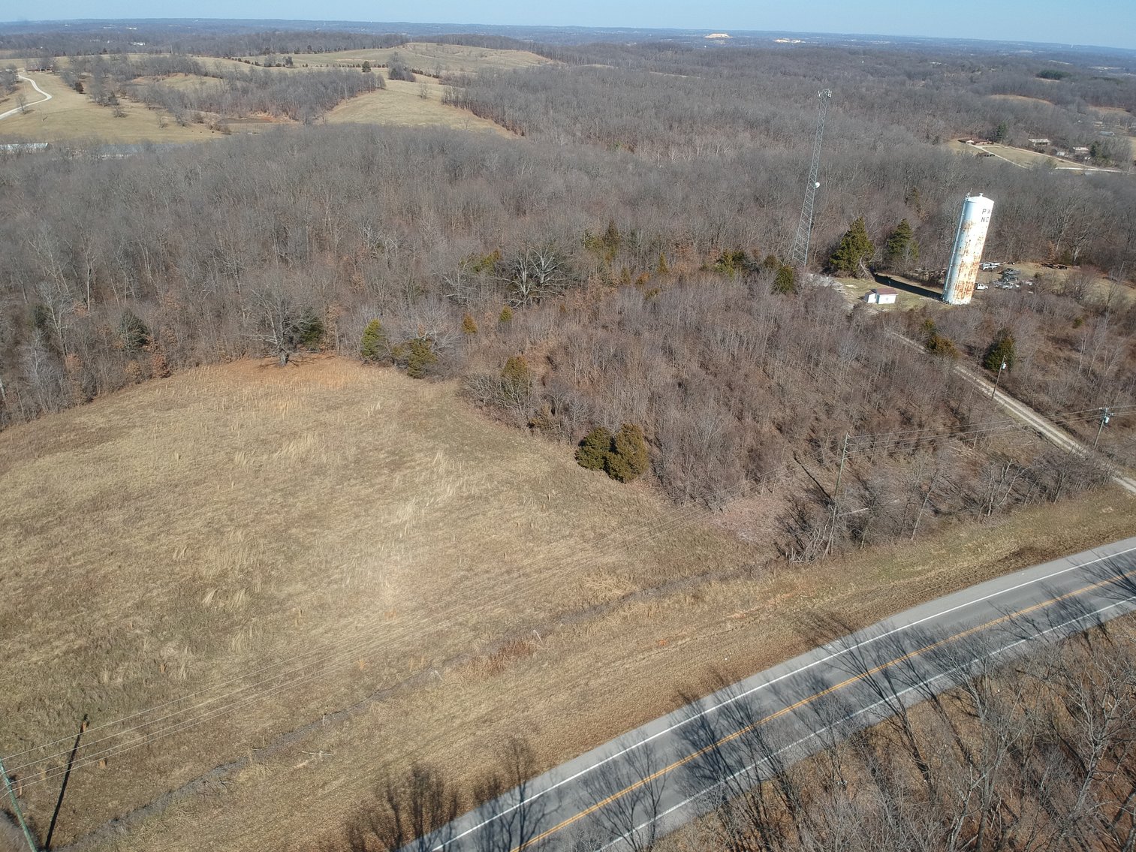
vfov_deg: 54.9
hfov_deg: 69.4
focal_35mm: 25
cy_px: 426
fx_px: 820
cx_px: 568
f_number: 2.6
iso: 100
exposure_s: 1/1000
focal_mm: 4.49
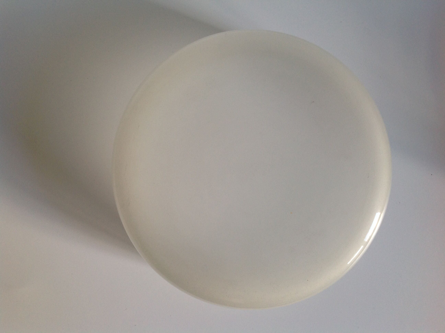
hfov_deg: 52.7
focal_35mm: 35
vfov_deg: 40.6
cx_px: 222
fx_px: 449
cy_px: 166
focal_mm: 4.28
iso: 64
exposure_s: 1/40
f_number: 2.4
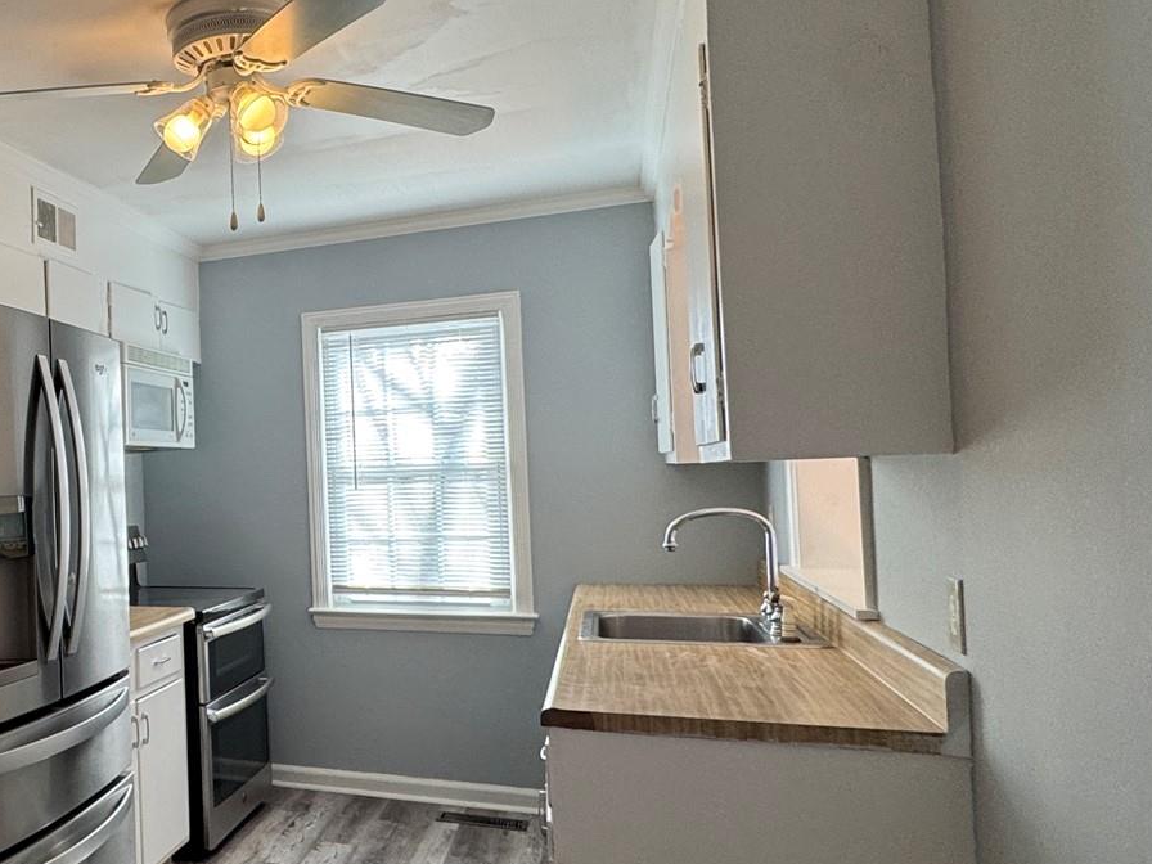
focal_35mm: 32
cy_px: 451
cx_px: 58
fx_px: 1065
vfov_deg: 44.1
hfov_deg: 48.9
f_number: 2.2
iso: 80
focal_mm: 2.22
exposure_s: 1/120
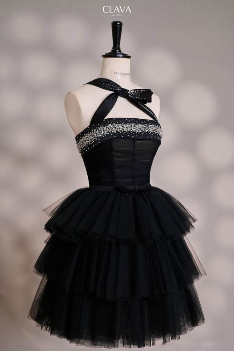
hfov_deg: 27.0
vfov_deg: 39.6
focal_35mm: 50
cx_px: 117
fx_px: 487
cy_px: 176
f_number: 5.6
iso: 640
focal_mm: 50
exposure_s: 1/100
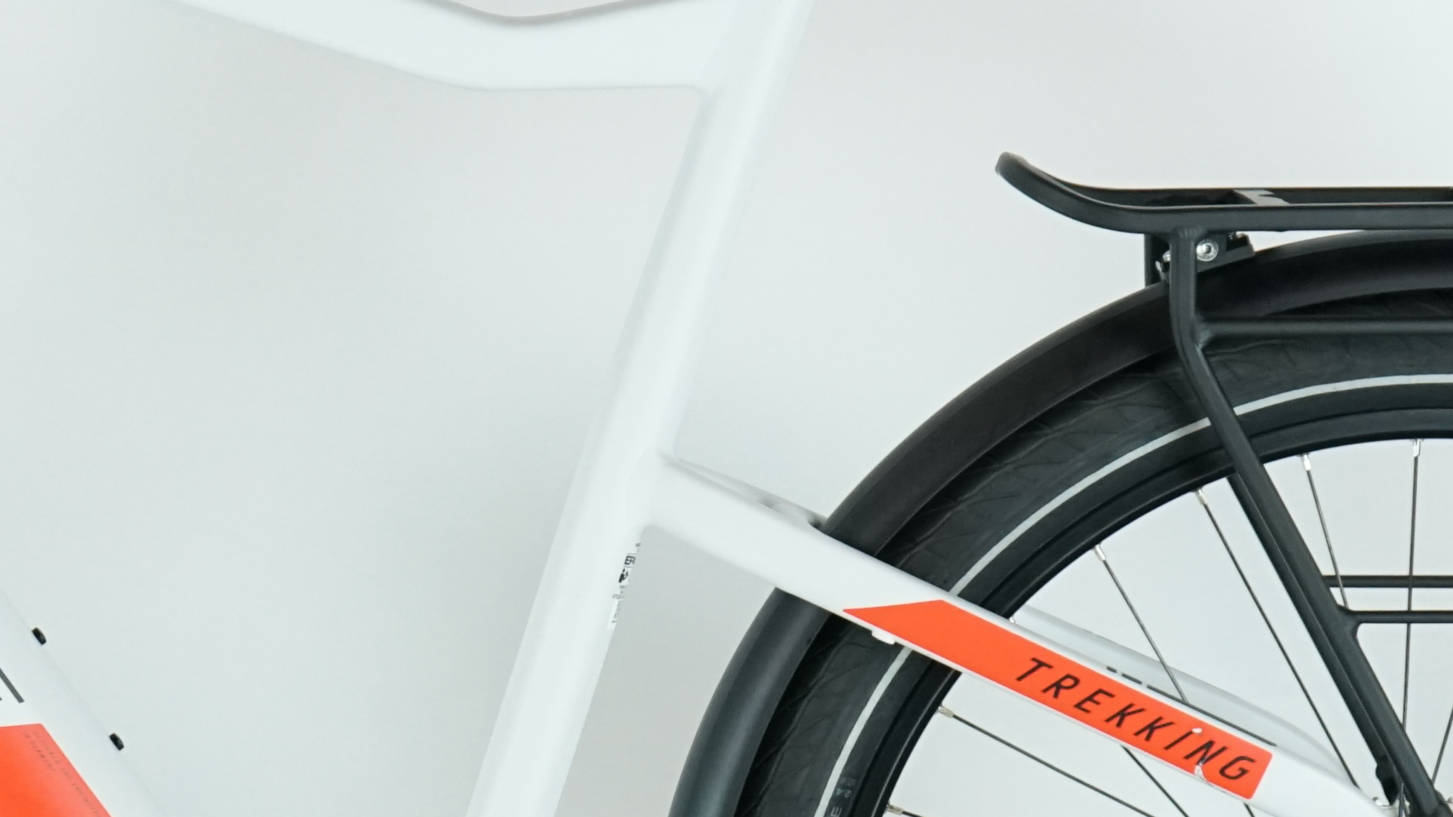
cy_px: 436
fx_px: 7166
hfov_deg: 11.5
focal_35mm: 186
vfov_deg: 6.5
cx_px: 102
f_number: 5.6
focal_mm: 61
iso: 2000
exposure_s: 1/200
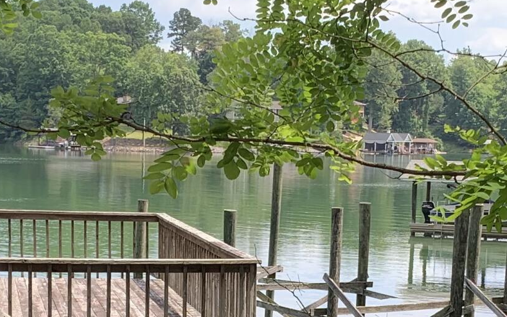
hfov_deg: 20.6
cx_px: 277
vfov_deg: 12.7
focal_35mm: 101
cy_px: 341
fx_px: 1396
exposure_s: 1/564
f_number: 1.8
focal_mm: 4.25
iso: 25
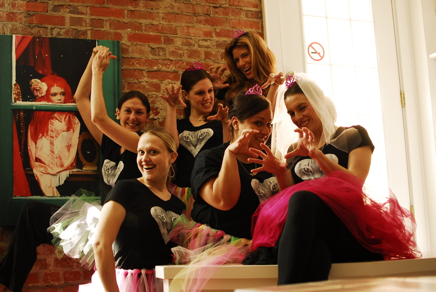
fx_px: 637
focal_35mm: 52
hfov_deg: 37.8
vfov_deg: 25.9
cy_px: 146
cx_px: 218
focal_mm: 35
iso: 200
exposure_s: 1/125
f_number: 1.8
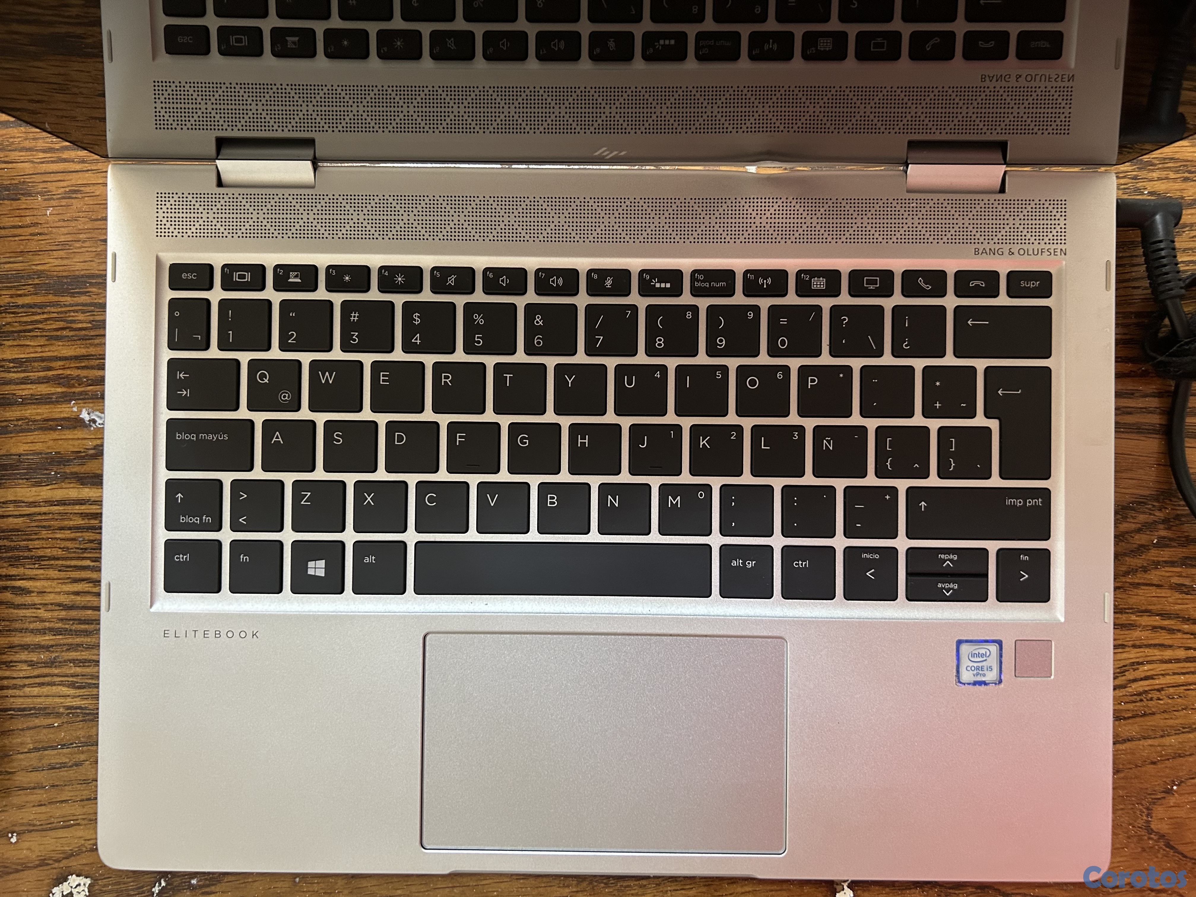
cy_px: 448
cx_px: 598
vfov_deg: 53.1
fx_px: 898
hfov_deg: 67.3
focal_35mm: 26
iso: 250
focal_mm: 5.7
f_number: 1.5
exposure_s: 1/60
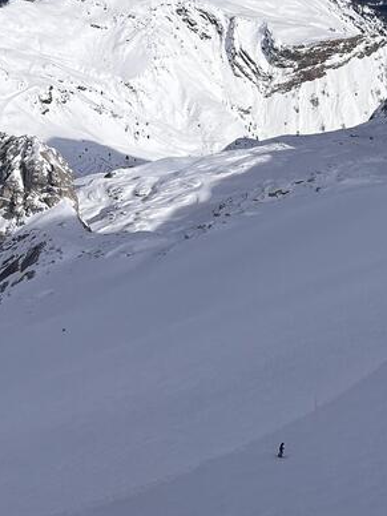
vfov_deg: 25.3
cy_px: -106
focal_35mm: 69
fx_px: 1029
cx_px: 469
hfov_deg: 20.0
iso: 50
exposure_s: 1/9901
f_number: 1.6
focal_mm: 5.1
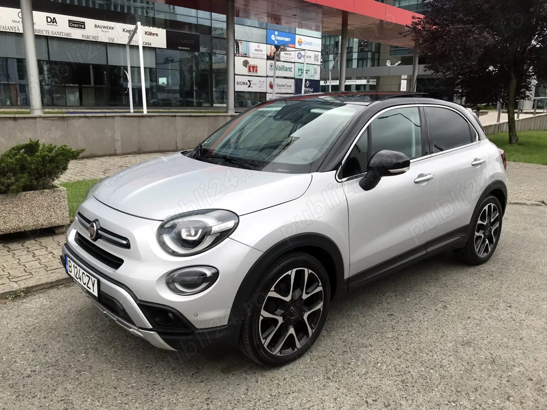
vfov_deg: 49.7
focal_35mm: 28
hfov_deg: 63.4
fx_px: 442
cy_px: 205
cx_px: 274
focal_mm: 3.99
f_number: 1.8
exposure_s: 1/977
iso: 20
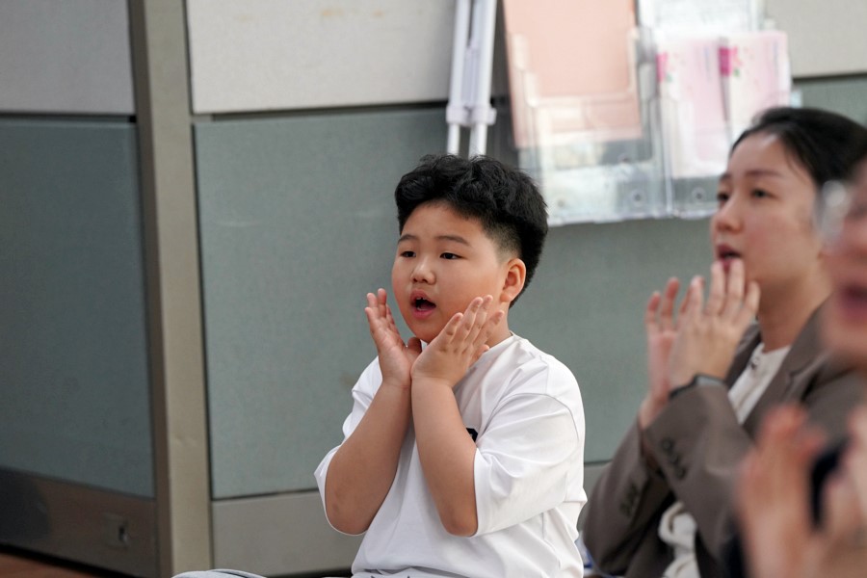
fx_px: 4816
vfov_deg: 6.9
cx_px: 434
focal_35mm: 200
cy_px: 289
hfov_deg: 10.3
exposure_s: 1/250
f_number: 4
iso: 1600
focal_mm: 200
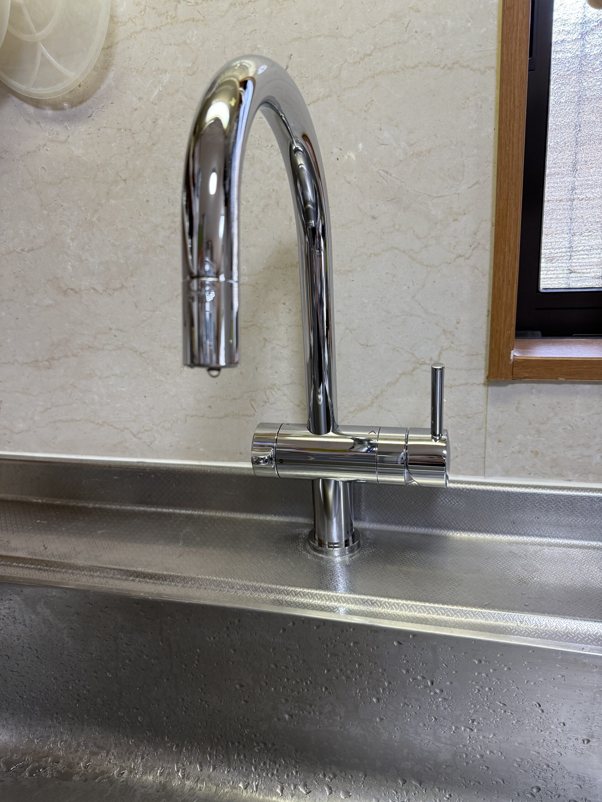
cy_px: 401
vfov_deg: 71.6
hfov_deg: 56.8
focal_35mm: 24
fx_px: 557
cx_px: 301
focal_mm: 6.76
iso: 200
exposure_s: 1/120
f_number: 1.78
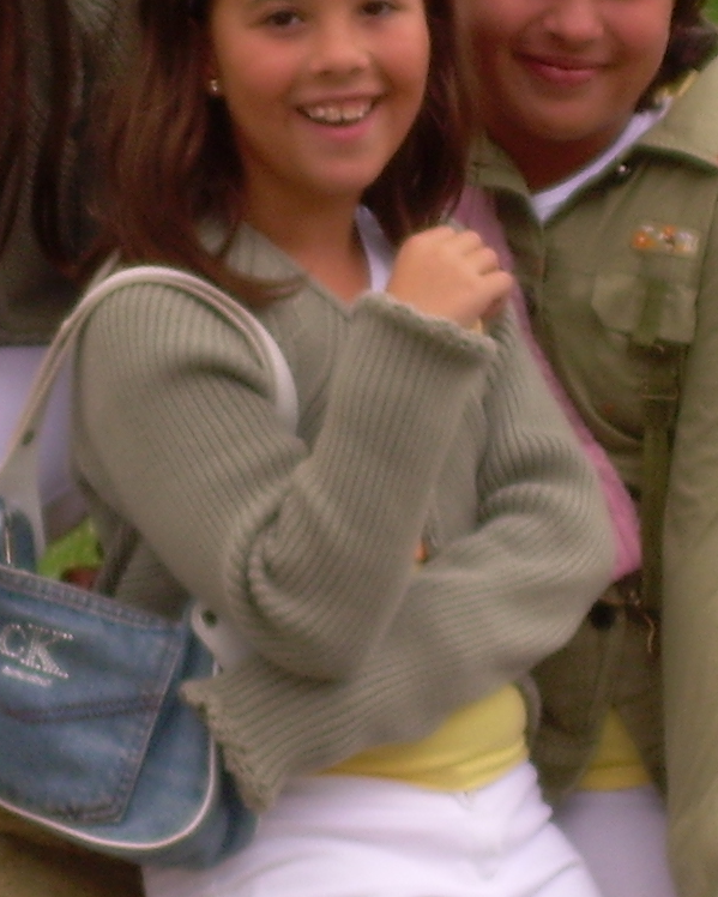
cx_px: 265
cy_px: 452
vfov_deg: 5.9
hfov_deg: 4.8
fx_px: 8654
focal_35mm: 326
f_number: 4.9
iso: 50
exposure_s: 1/60
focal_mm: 18.9
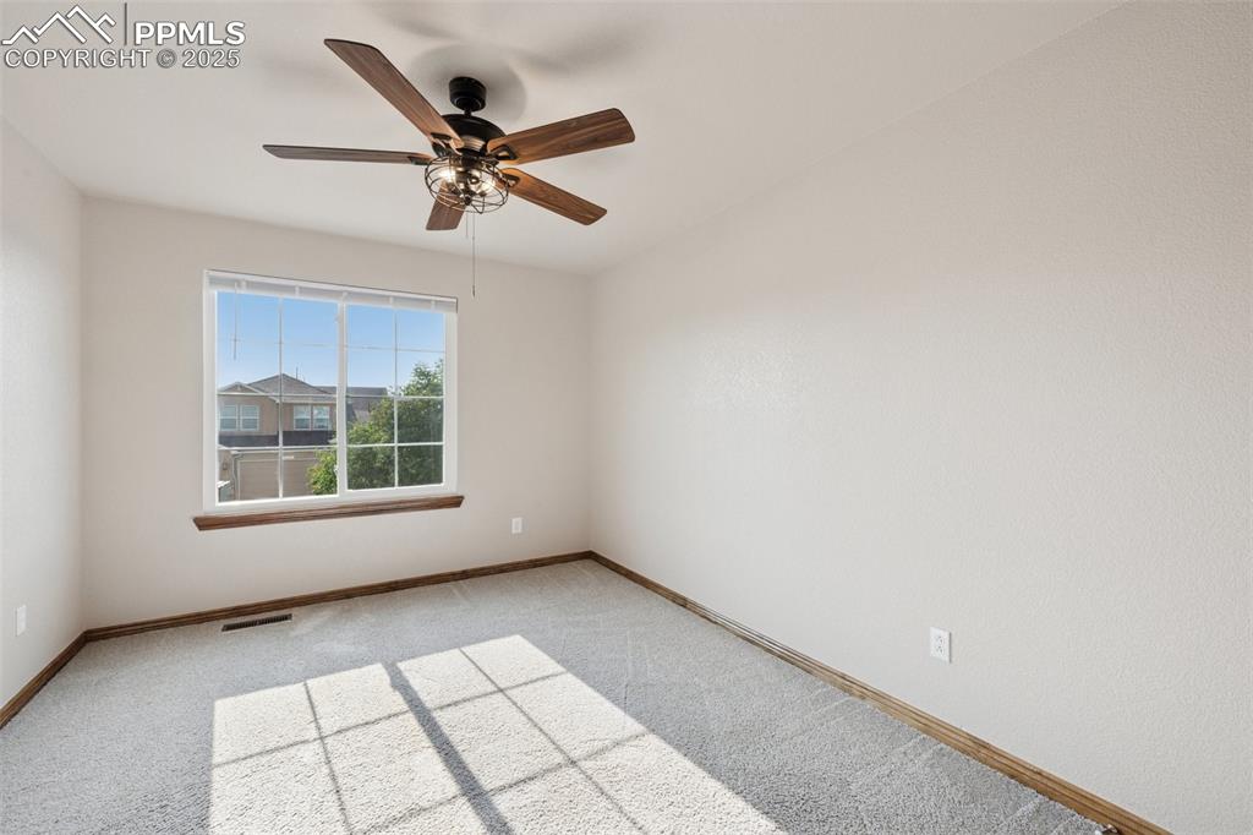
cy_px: 418
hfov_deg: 100.4
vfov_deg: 77.3
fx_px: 522
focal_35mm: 15
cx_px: 626
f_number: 11
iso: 800
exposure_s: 1/125
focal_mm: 15
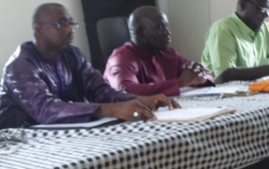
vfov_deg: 16.3
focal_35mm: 80
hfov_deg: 25.8
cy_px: 67
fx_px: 587
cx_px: 113
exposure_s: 1/45
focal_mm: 6.5
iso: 120
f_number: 3
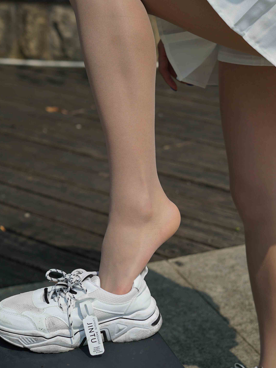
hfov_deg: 21.9
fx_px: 712
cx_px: 157
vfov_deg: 29.0
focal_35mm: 67
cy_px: 179
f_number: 4
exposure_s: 1/2500
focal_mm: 50
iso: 100
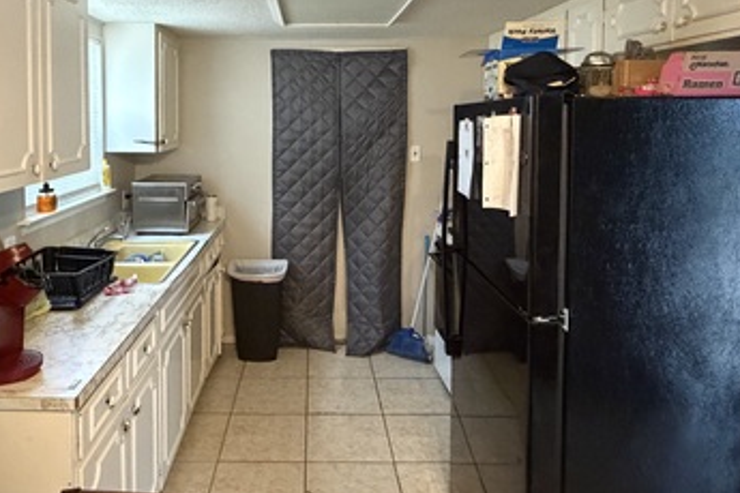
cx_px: 305
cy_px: 150
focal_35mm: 27
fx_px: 555
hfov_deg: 66.9
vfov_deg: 46.9
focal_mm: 2.22
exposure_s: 1/60
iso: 1250
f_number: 2.2
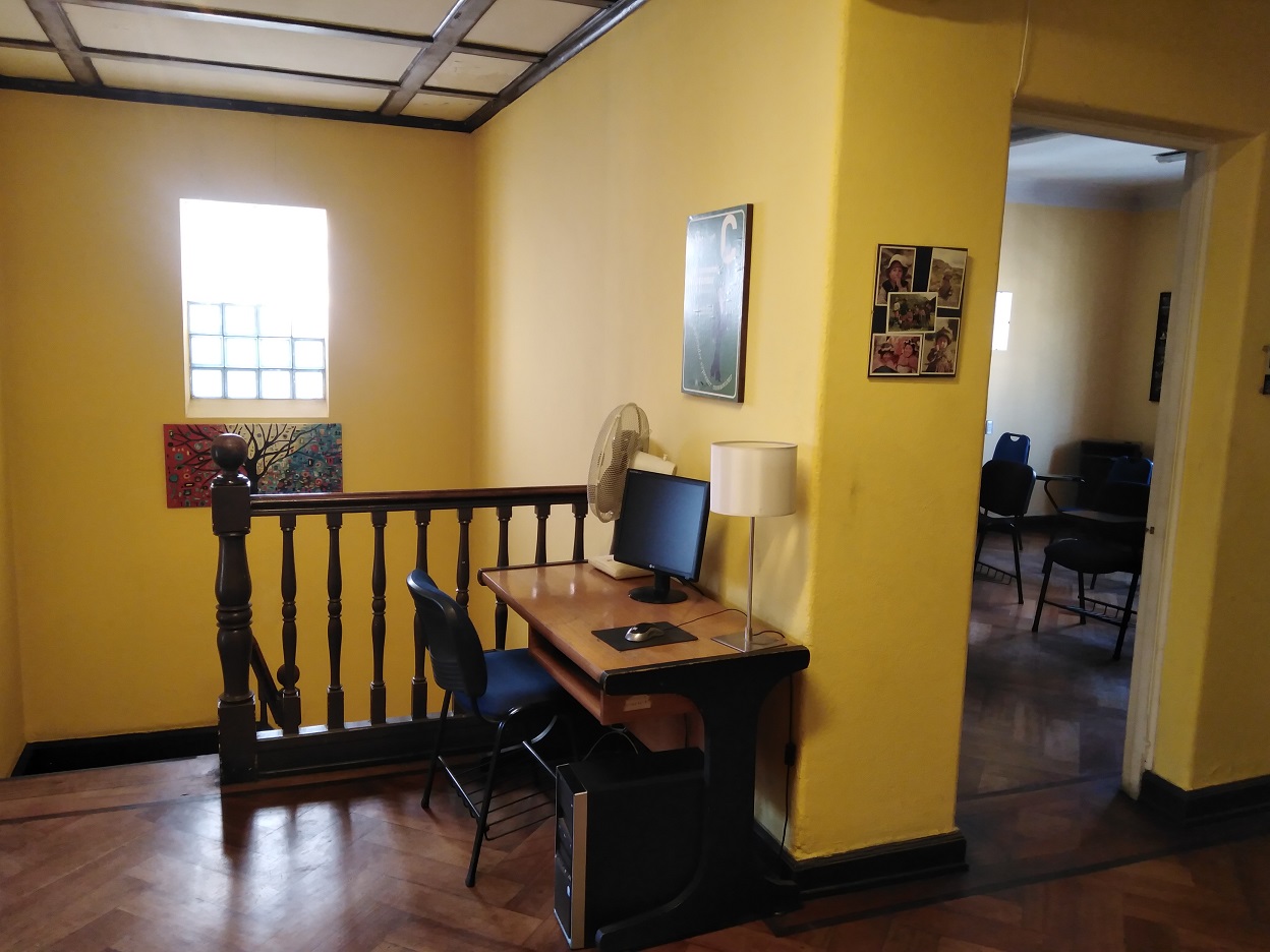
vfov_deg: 53.1
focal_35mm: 26
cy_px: 476
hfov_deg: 67.3
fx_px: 954
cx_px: 635
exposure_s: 1/33.3
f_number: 1.8
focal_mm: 3.59
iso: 346
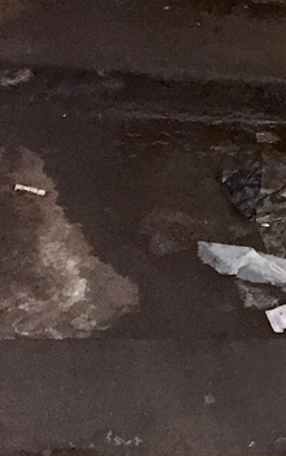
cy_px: 81
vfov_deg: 19.6
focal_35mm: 105
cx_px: 689
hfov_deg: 10.7
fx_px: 1307
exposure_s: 1/15
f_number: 2.2
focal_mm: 4.15
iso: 320
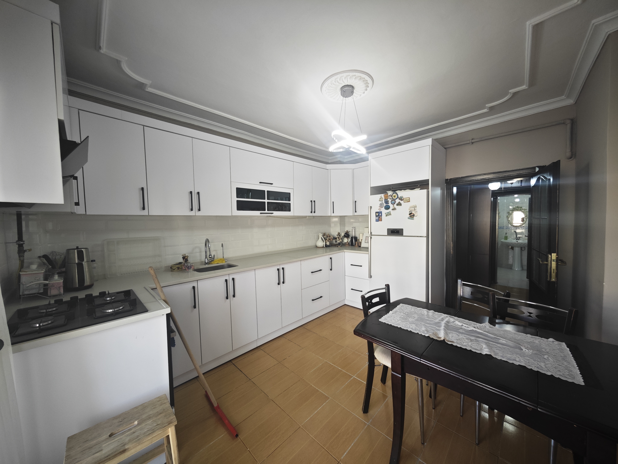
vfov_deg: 94.5
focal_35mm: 12
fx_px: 214
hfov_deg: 110.5
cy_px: 232
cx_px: 309
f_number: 1.8
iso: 125
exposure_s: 1/50
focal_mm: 2.03
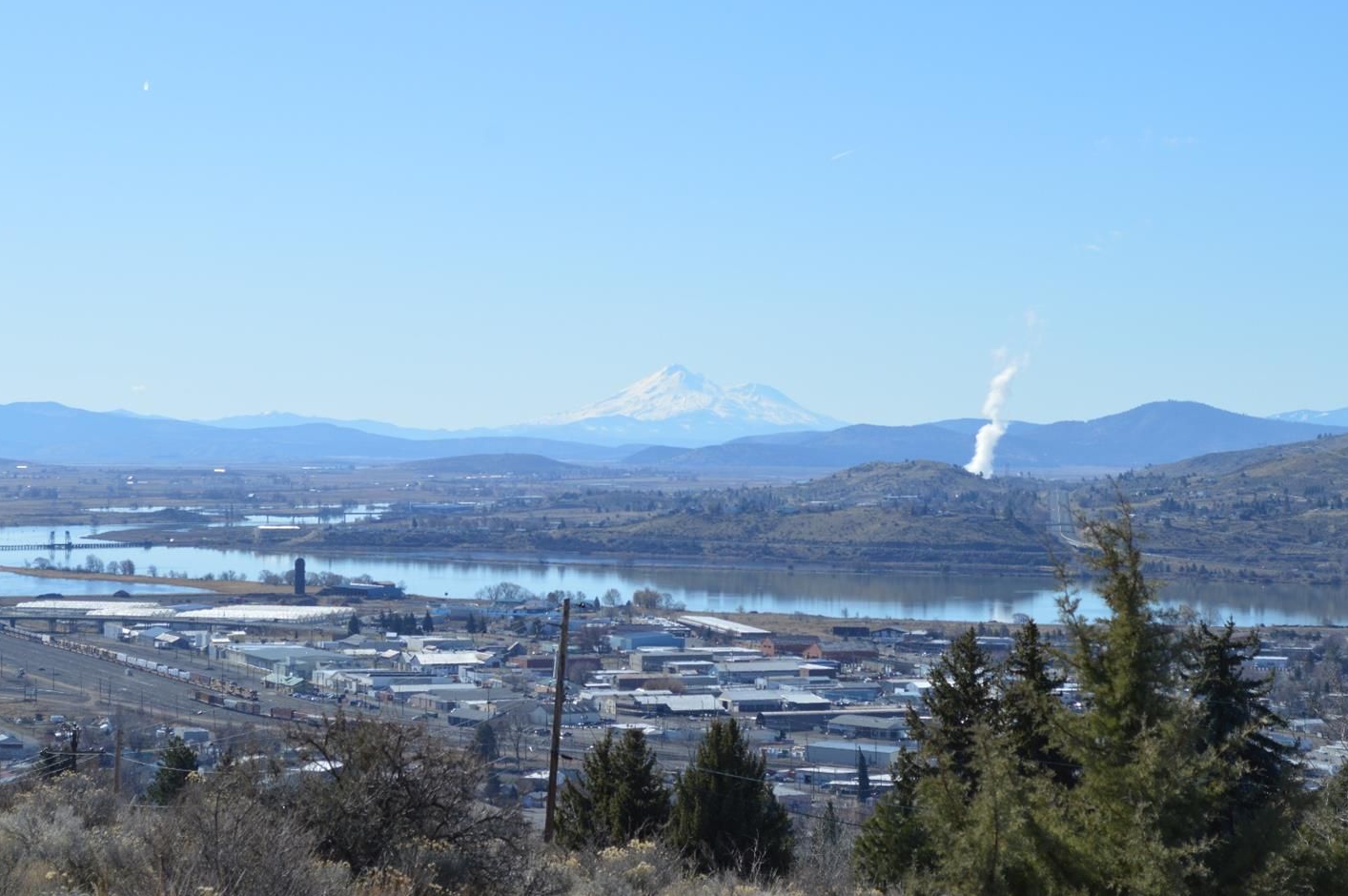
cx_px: 670
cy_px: 428
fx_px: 3274
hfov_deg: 23.3
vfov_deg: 15.6
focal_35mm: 88
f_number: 8
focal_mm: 55
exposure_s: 1/250
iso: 100
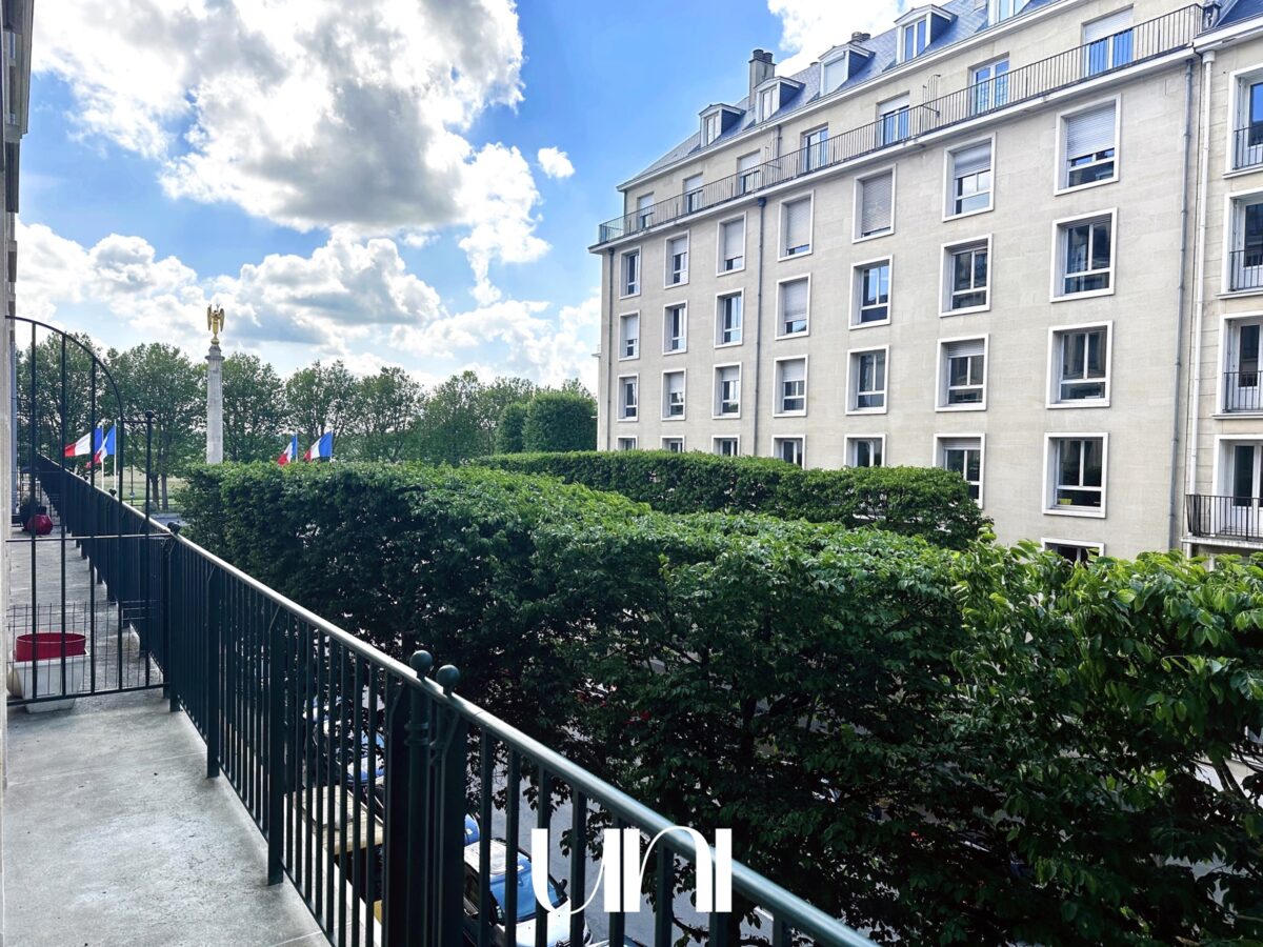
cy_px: 474
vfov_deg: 56.8
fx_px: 876
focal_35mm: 24
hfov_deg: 71.6
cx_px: 632
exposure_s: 1/3058
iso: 80
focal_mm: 6.86
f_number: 1.78
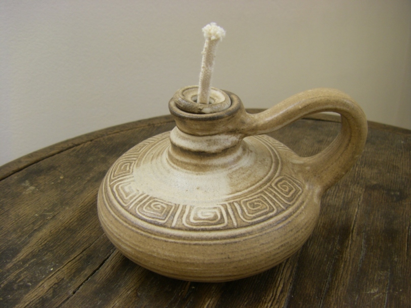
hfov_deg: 49.0
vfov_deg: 37.7
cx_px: 206
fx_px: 451
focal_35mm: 38
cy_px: 154
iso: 100
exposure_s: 1/50
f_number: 3.5
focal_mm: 6.3
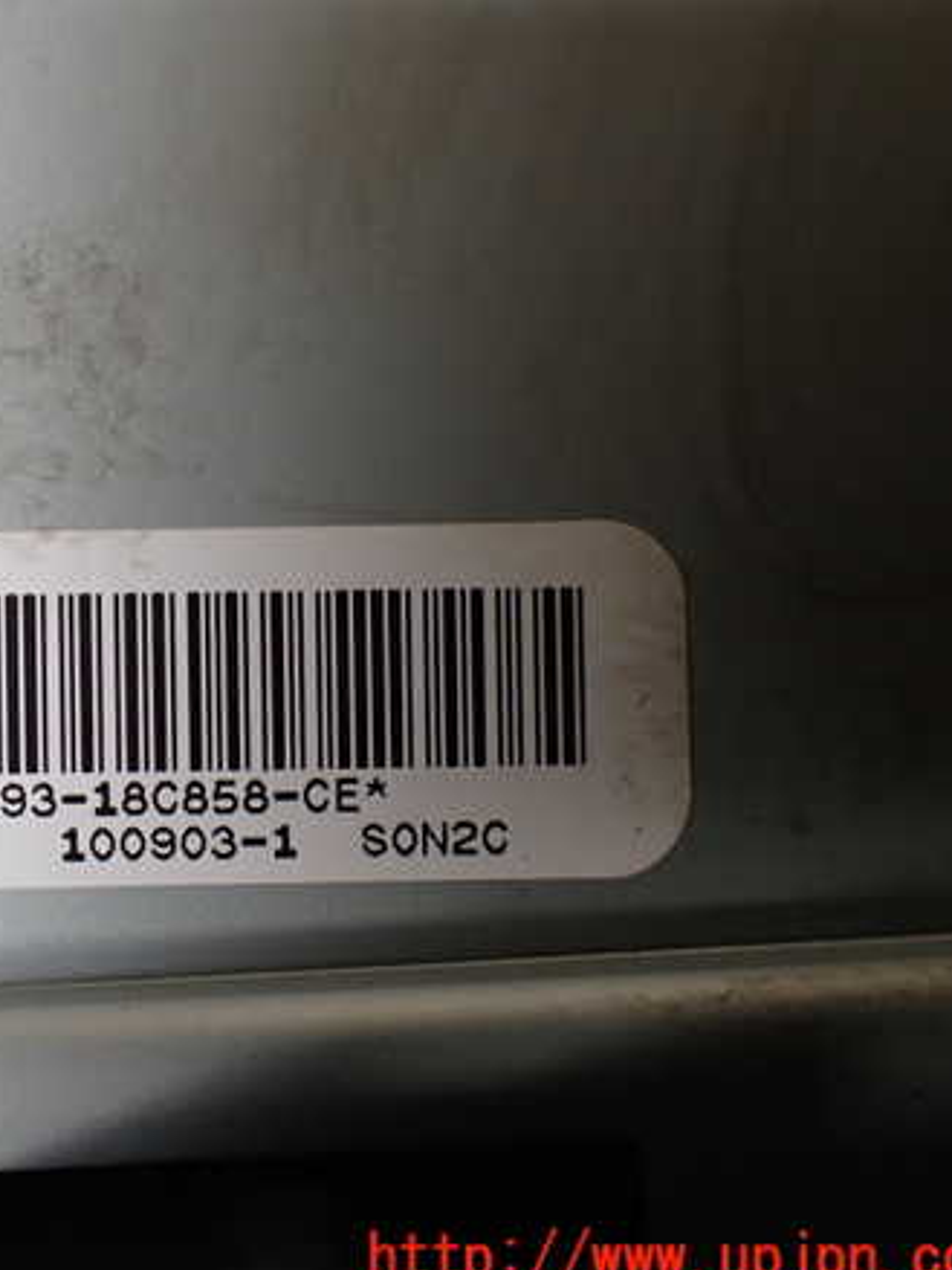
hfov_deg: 33.8
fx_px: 1504
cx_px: 153
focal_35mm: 41
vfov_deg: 45.8
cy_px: 645
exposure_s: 1/125
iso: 250
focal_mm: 5.4
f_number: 2.3
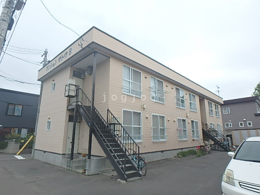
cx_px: 130
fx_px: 158
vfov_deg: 63.4
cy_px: 98
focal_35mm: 21
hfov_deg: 79.0
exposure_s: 1/160
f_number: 3.5
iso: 125
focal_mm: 3.7
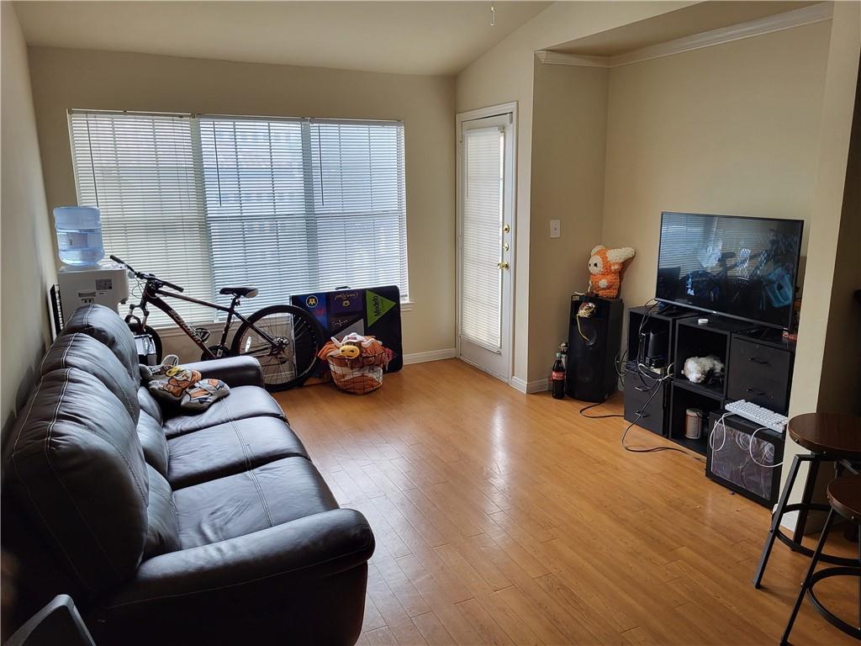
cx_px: 430
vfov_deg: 53.1
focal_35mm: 26
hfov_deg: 67.3
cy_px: 323
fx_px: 647
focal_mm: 5.4
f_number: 1.8
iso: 125
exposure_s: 1/120
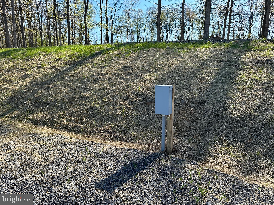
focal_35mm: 24
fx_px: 190
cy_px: 102
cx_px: 137
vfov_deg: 56.8
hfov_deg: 71.6
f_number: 1.78
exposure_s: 1/1613
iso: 80
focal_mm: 6.86
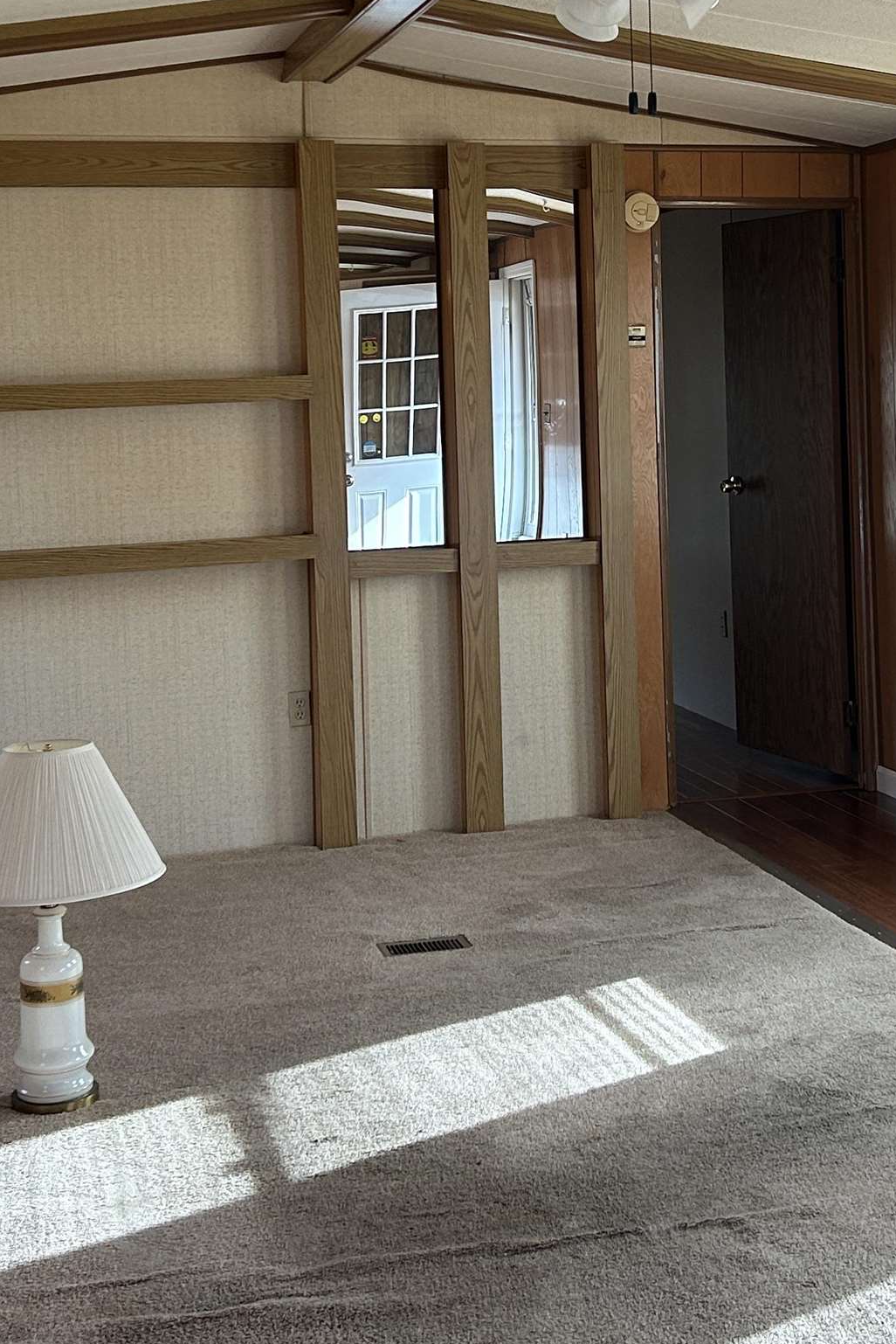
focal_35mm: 54
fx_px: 2015
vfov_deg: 36.4
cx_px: 558
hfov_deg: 25.0
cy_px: 412
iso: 125
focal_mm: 5.7
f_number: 1.5
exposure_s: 1/120
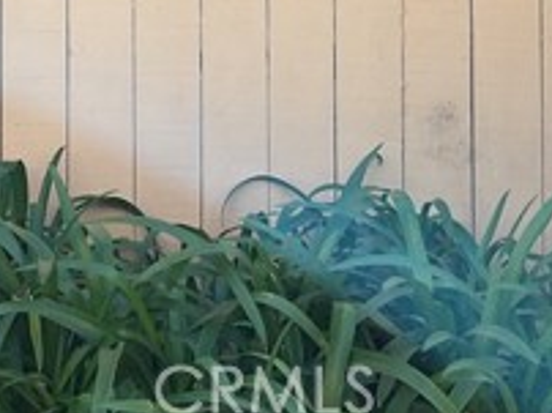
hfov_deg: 21.3
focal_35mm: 92
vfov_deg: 14.8
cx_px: 213
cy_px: -227
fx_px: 1465
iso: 16
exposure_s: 1/519
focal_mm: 3
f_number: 1.8
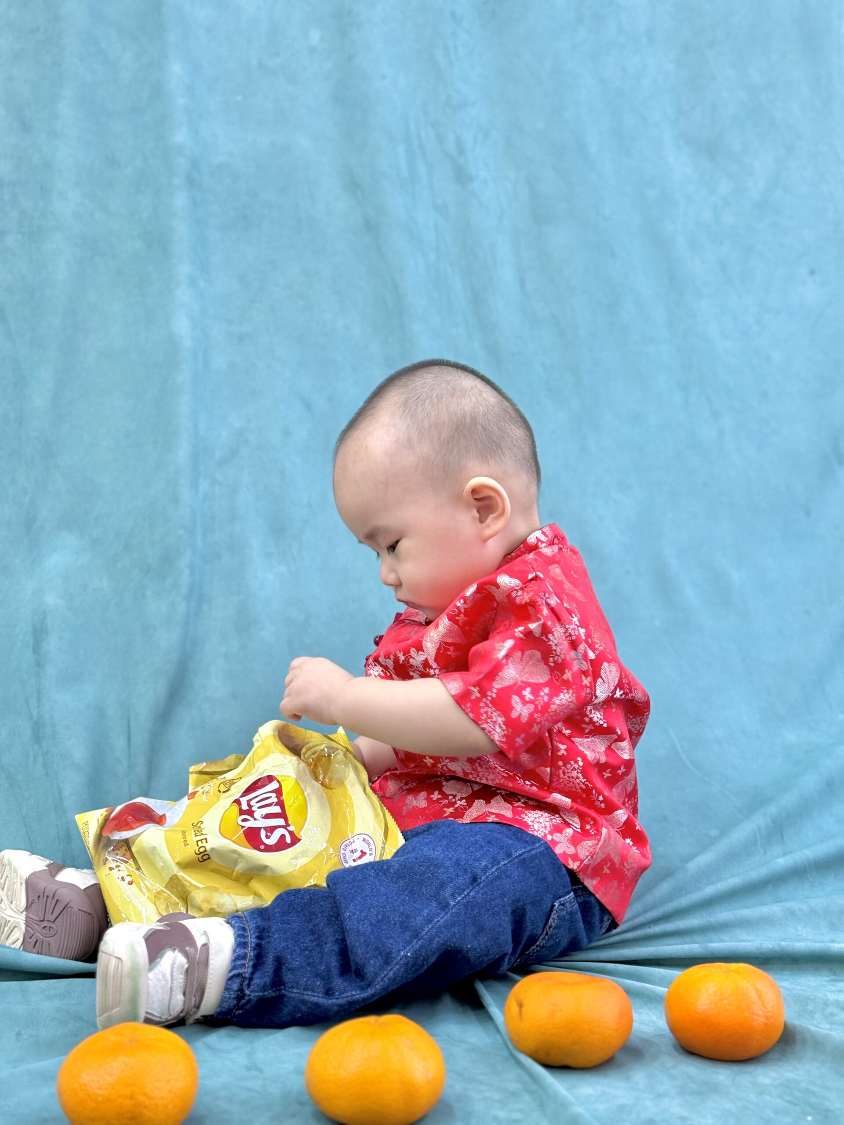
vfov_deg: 39.7
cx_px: 422
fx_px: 1560
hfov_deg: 30.3
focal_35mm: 48
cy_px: 562
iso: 200
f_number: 1.78
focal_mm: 6.76
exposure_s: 1/50
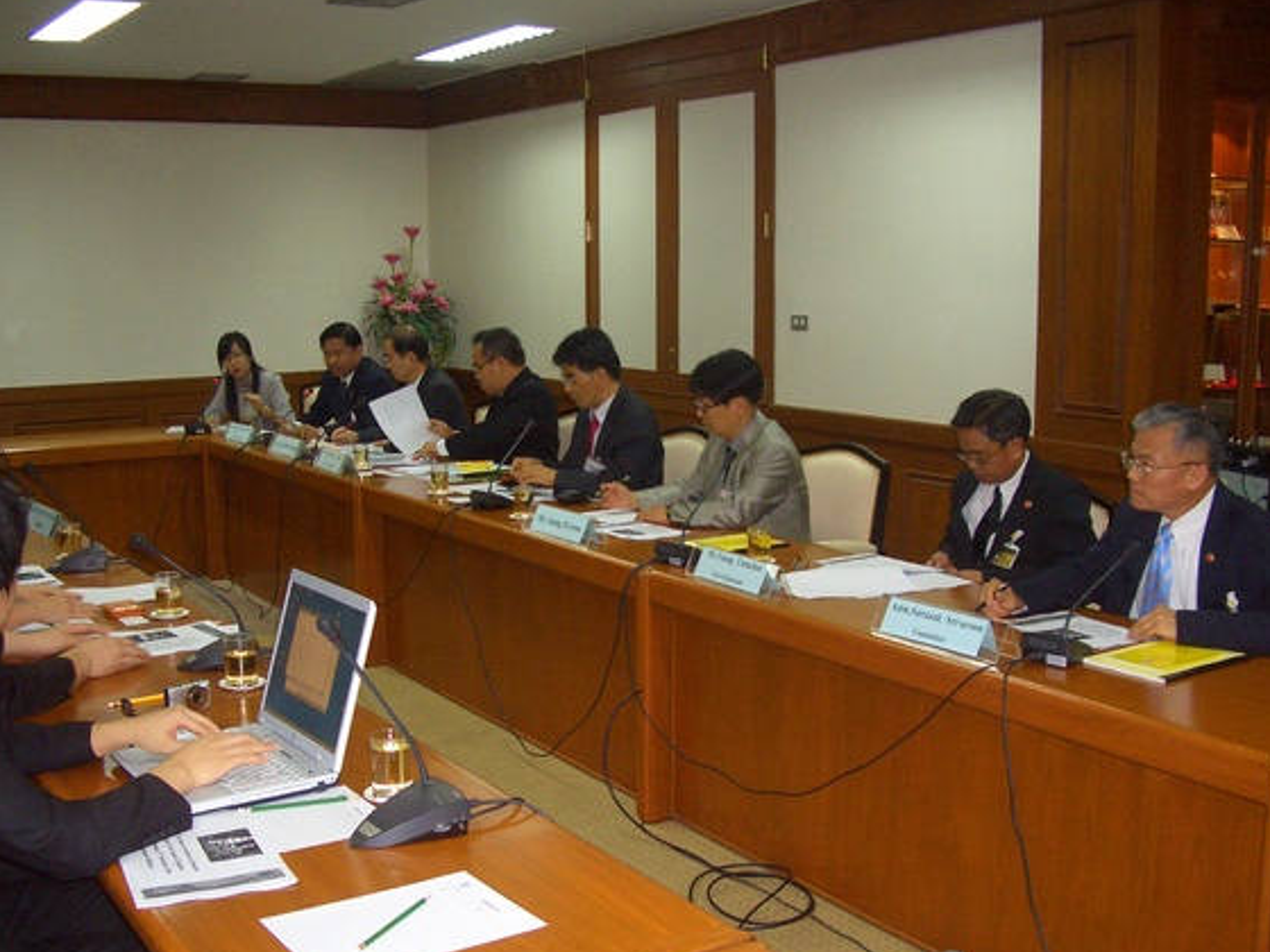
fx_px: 1468
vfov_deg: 35.9
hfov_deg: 46.8
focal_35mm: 40
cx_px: 594
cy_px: 533
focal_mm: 5.8
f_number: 2.6
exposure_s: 1/60
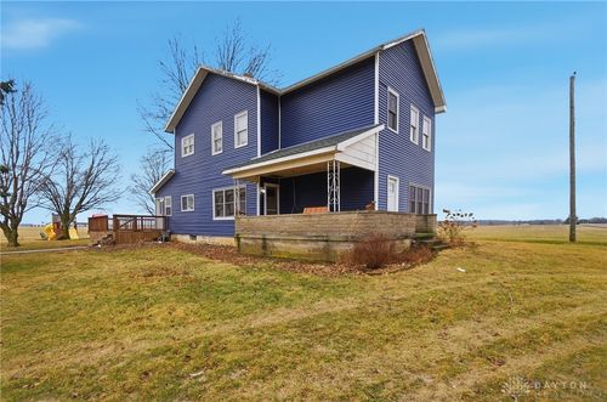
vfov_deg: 77.1
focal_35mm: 15
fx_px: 252
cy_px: 201
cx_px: 304
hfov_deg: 100.5
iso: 100
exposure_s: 1/2000
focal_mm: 10
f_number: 4
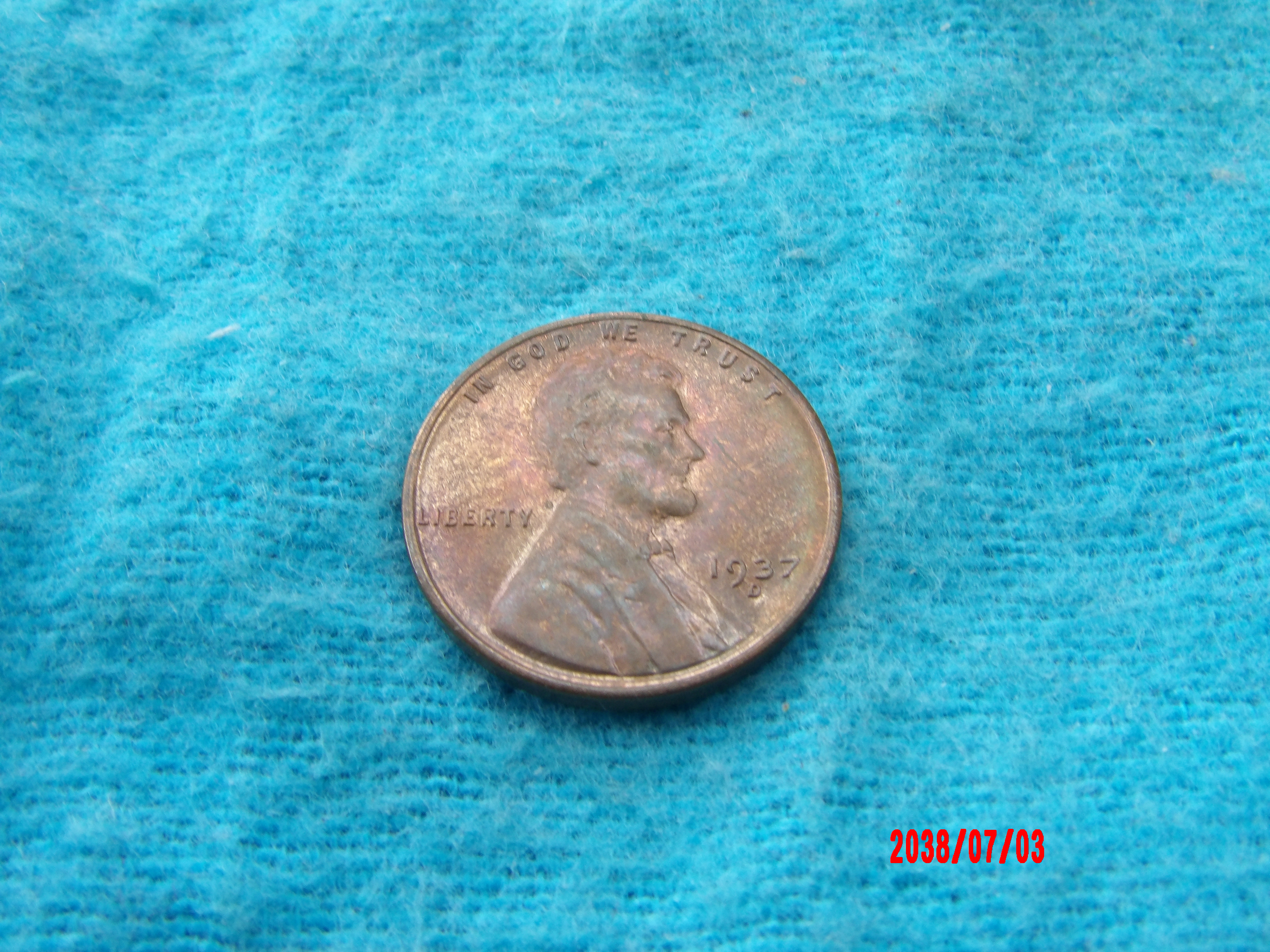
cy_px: 476
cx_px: 635
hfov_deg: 37.5
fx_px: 1871
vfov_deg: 28.6
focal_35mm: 51
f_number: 5.3
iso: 200
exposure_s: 1/27
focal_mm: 9.2
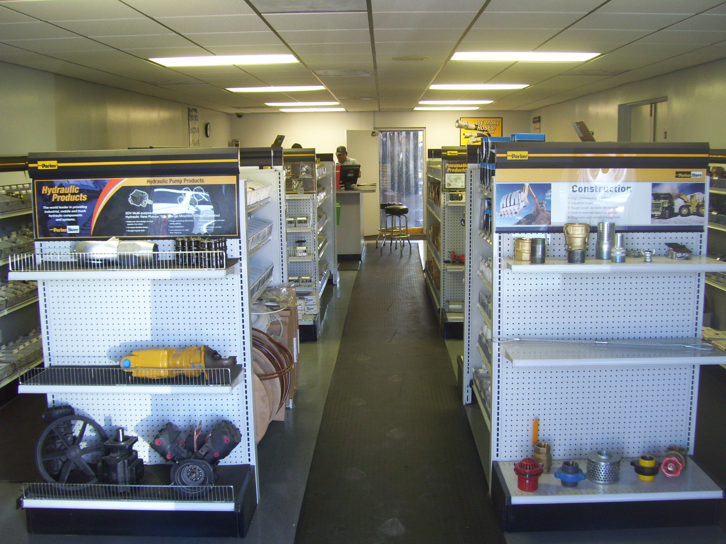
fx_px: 755
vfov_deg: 39.7
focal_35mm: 36
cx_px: 363
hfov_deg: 51.4
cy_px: 272
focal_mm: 6
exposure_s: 1/30
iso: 160
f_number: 2.7
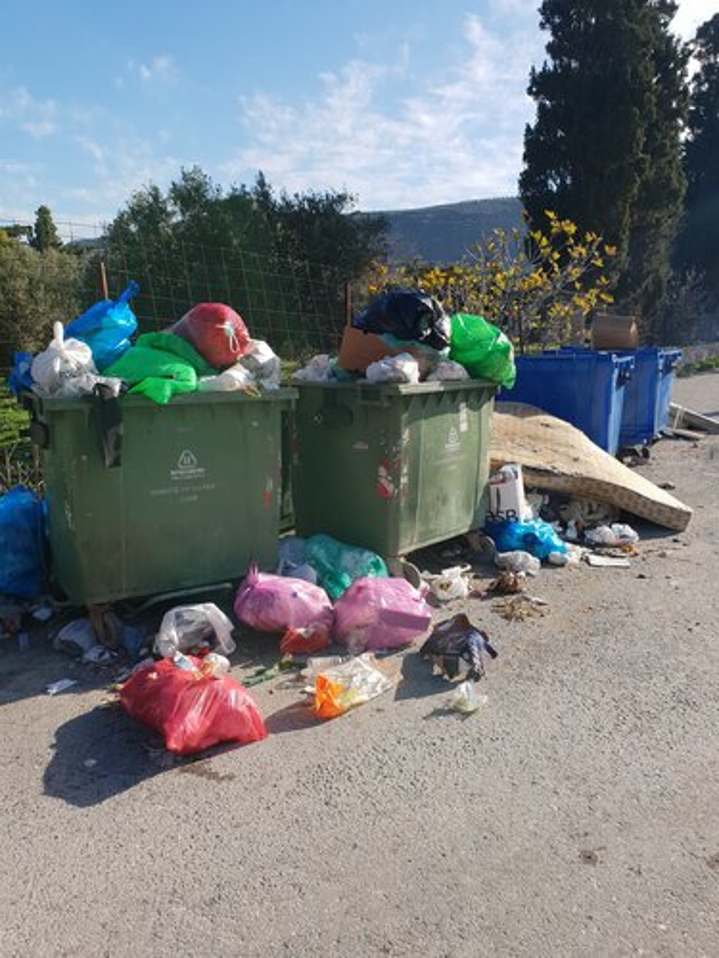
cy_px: 479
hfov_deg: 53.1
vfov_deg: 67.3
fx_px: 720
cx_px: 360
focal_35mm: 26
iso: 50
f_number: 2.4
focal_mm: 4.3
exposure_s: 1/1067
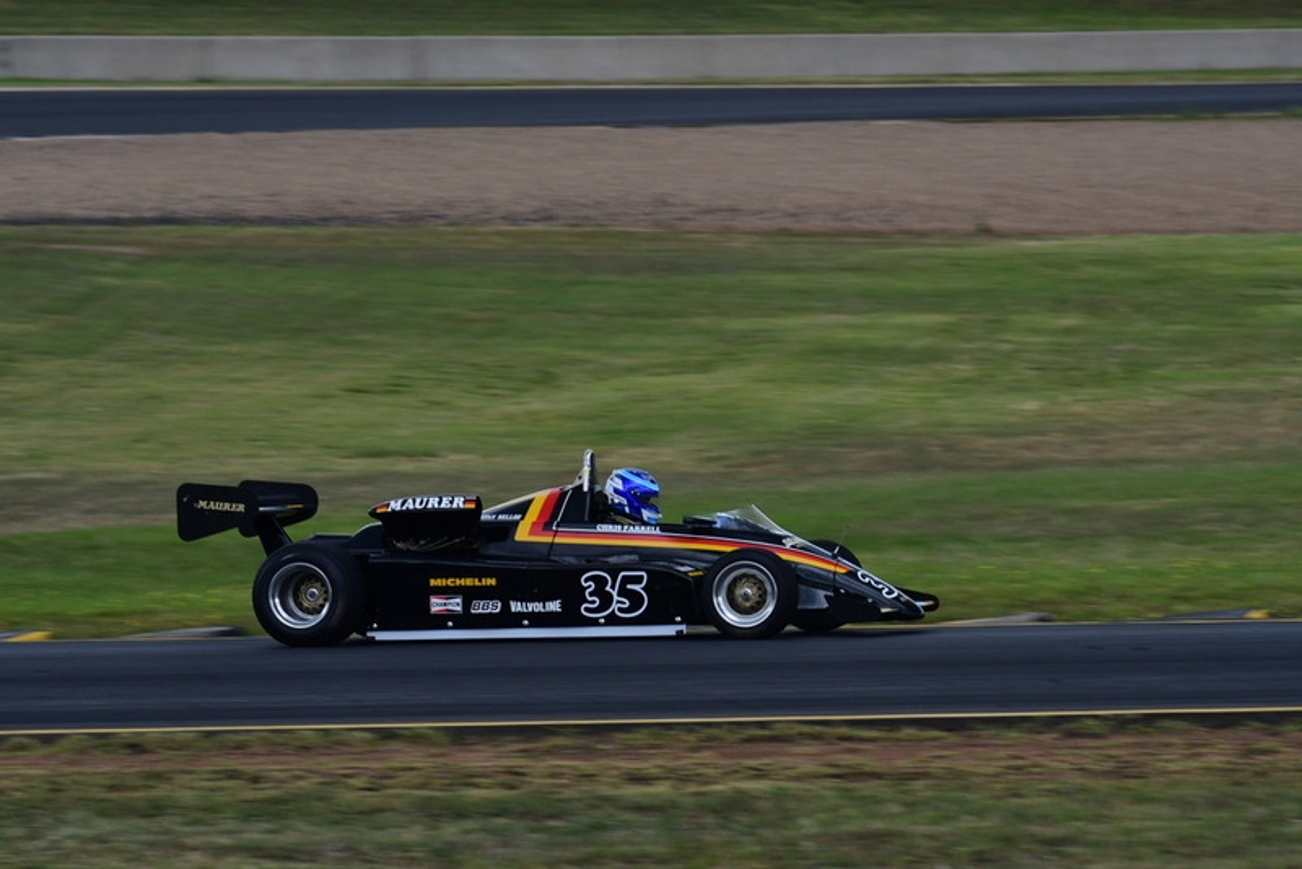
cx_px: 651
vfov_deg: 4.6
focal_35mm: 300
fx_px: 10853
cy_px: 434
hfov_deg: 6.9
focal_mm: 200
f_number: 11
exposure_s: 1/250
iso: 500
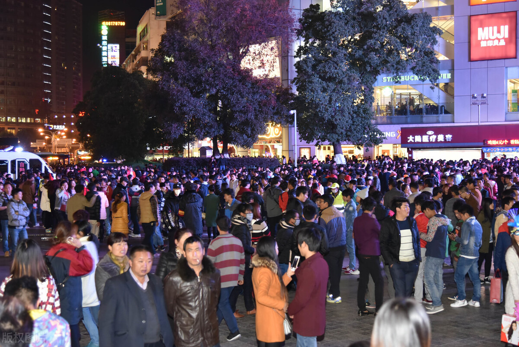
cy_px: 174
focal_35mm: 50
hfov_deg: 39.6
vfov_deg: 27.0
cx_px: 260
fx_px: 721
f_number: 4
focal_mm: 50
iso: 2000
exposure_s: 1/30
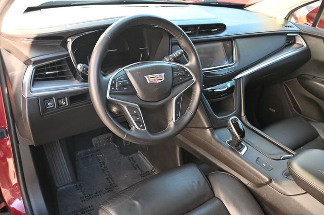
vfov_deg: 44.6
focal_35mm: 29
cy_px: 108
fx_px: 263
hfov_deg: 63.2
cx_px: 162
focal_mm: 19.5
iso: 640
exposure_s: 1/125
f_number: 3.8
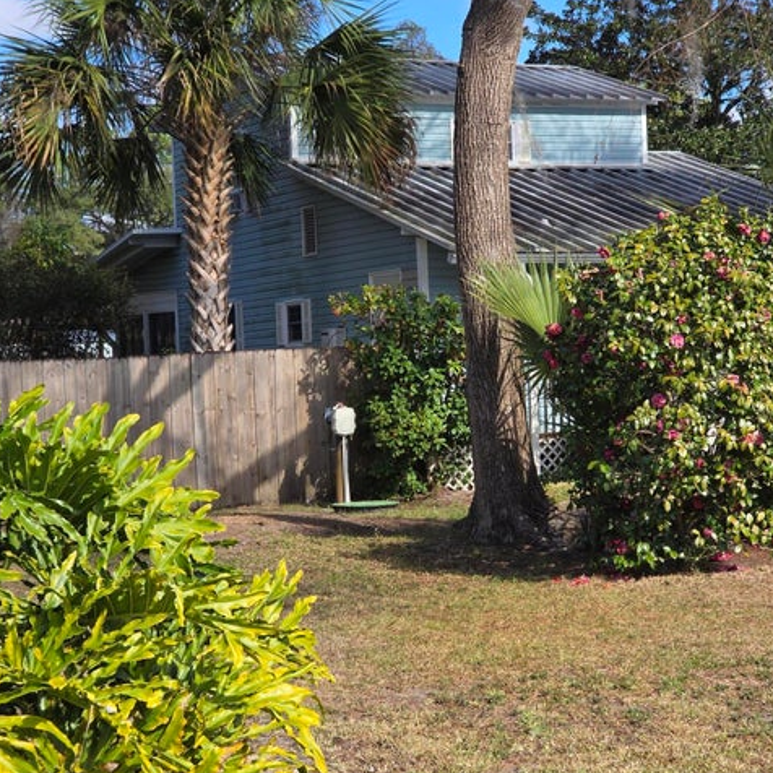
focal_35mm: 82
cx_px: 386
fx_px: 2072
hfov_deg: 21.1
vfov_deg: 21.1
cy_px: 401
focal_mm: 7.9
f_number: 2.4
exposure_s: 1/1102
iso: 50
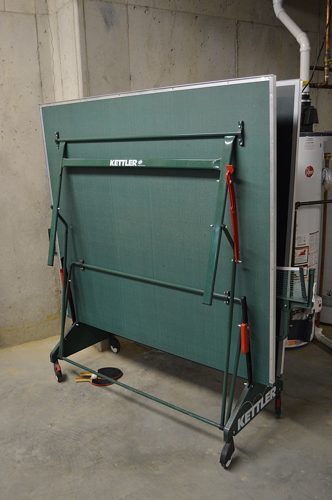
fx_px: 457
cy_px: 250
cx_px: 166
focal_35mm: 33
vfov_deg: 57.3
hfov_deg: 39.9
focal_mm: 22
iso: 1400
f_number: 3.5
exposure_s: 1/60
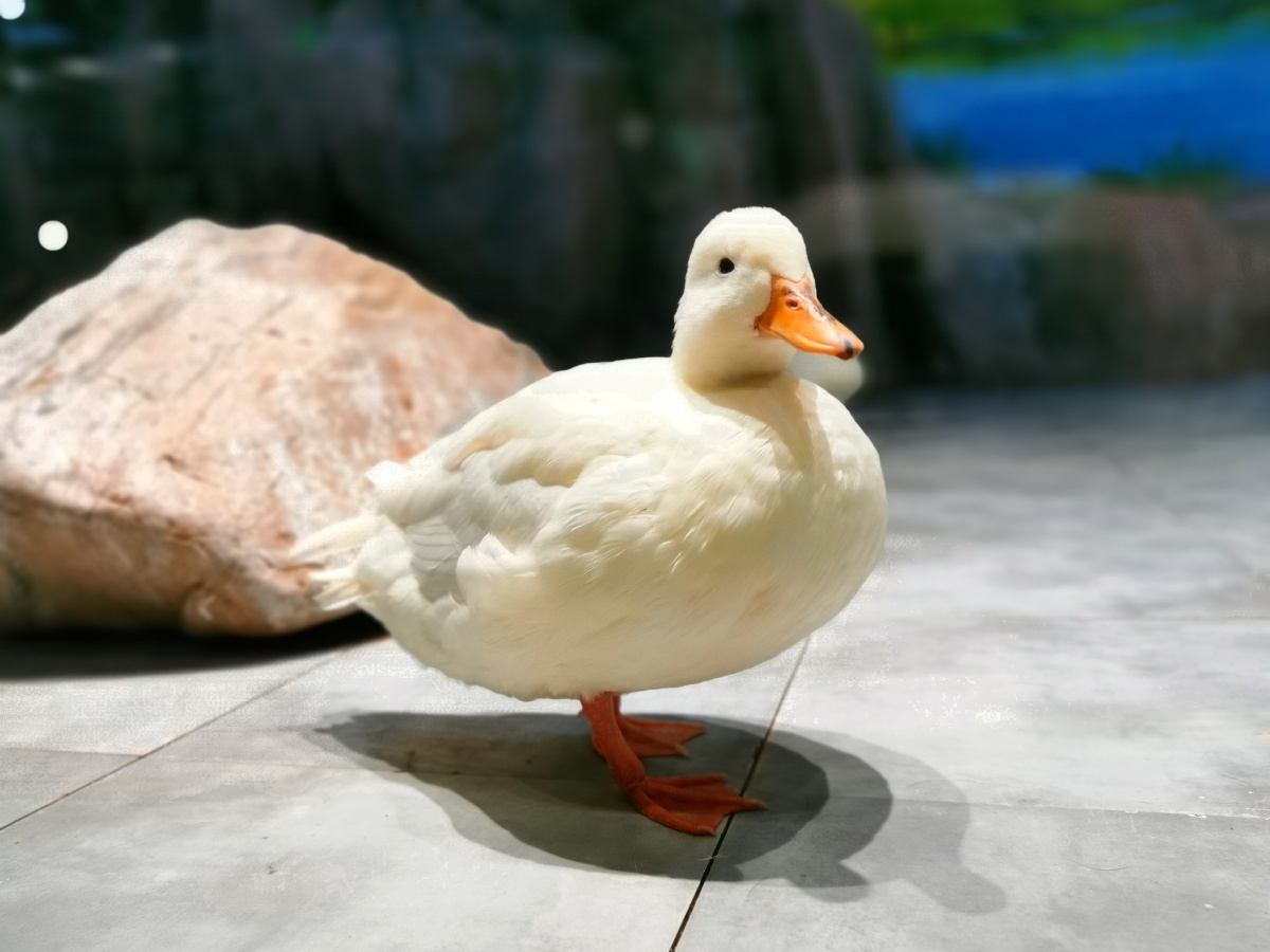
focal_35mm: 29
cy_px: 476
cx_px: 635
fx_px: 1064
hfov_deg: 61.7
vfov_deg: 48.2
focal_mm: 5.58
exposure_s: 1/100
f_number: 4
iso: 125
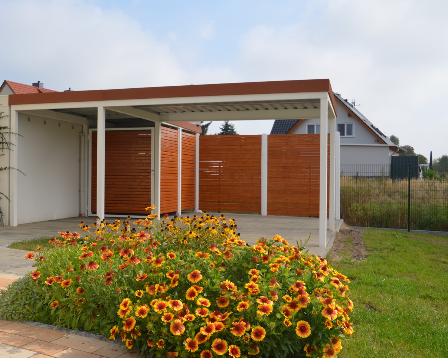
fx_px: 525
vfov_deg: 37.7
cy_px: 177
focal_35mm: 40
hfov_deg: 46.1
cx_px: 194
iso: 100
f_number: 10
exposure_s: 1/200
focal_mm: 23
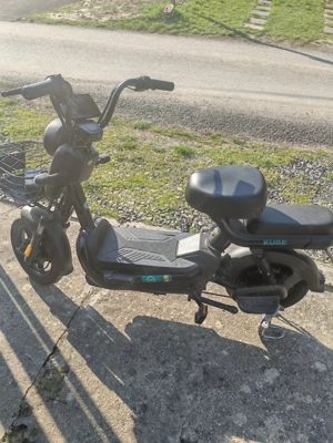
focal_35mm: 27
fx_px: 346
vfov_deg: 65.3
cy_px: 222
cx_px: 166
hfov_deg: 51.4
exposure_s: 1/640
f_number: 1.95
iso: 50
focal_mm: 5.52
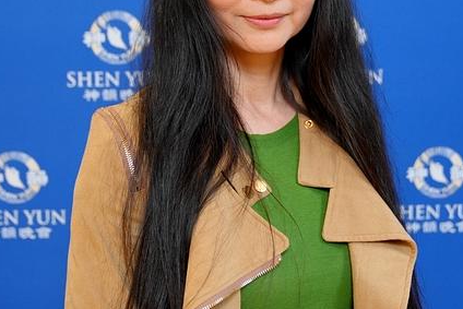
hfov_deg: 31.2
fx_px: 823
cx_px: 302
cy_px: 62
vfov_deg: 21.0
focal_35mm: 64
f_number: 2.8
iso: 800
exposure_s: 1/60
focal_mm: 34
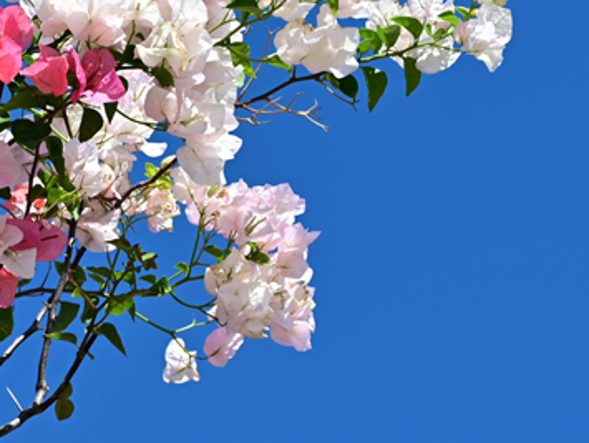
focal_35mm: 211
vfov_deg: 7.1
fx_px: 3594
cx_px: -148
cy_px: 226
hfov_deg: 9.2
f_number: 7.1
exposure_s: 1/250
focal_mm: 65
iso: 140
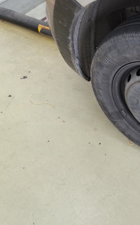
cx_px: 153
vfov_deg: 41.8
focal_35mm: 48
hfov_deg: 25.0
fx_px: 293
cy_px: 112
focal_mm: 2.91
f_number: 1.9
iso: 58
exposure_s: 1/40
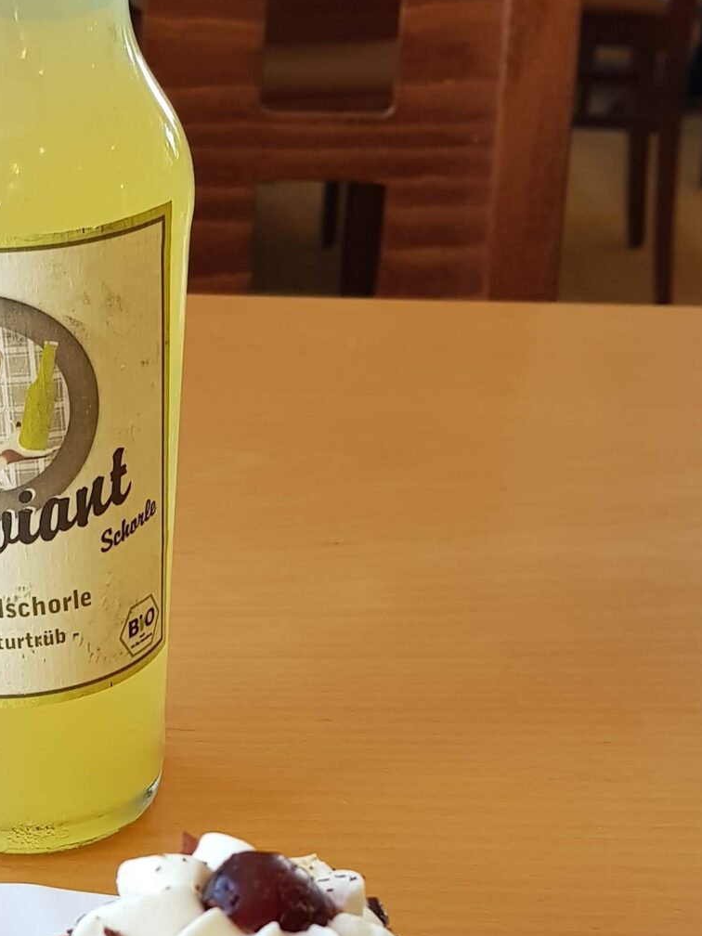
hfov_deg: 21.4
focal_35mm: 66
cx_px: -6
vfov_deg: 29.0
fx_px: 1785
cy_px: 686
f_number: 1.7
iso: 50
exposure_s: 1/100
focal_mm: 4.2
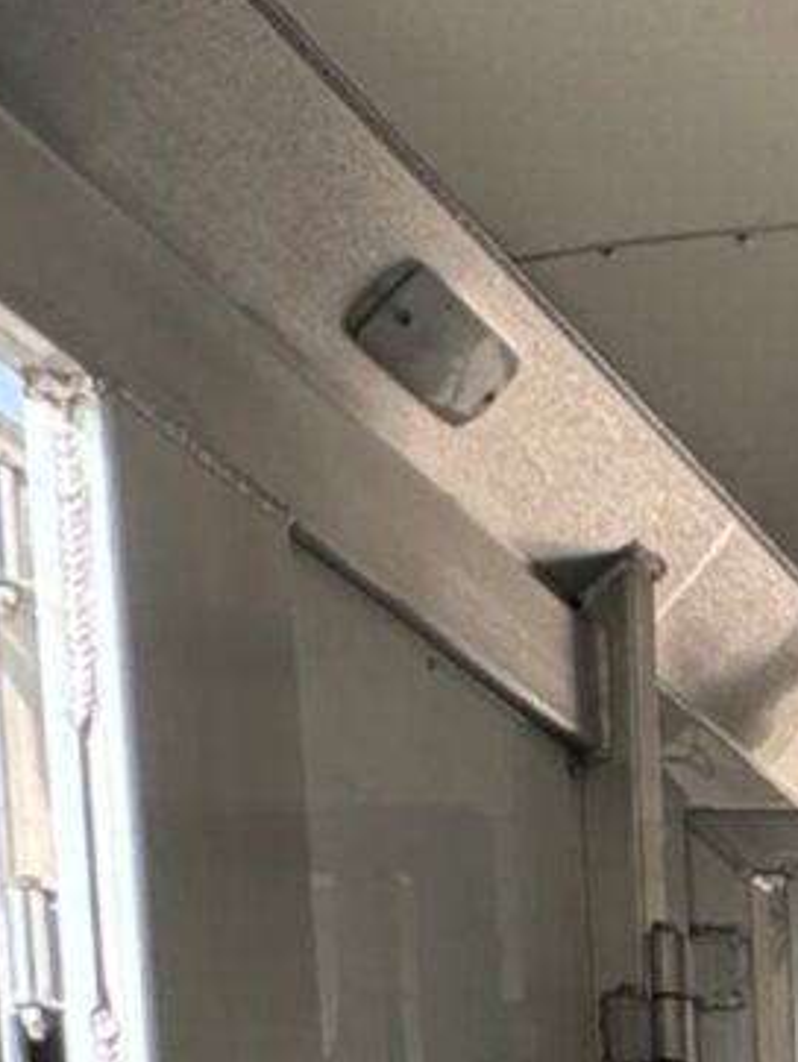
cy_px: 1957
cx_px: 1986
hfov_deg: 11.8
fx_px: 3039
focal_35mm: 99
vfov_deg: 16.4
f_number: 2.2
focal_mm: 2.22
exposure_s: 1/288
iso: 40
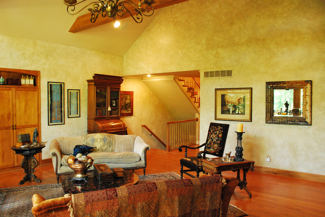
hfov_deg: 67.3
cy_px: 108
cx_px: 162
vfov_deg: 48.0
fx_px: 244
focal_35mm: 27
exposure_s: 1/30
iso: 1600
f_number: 5.6
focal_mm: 18
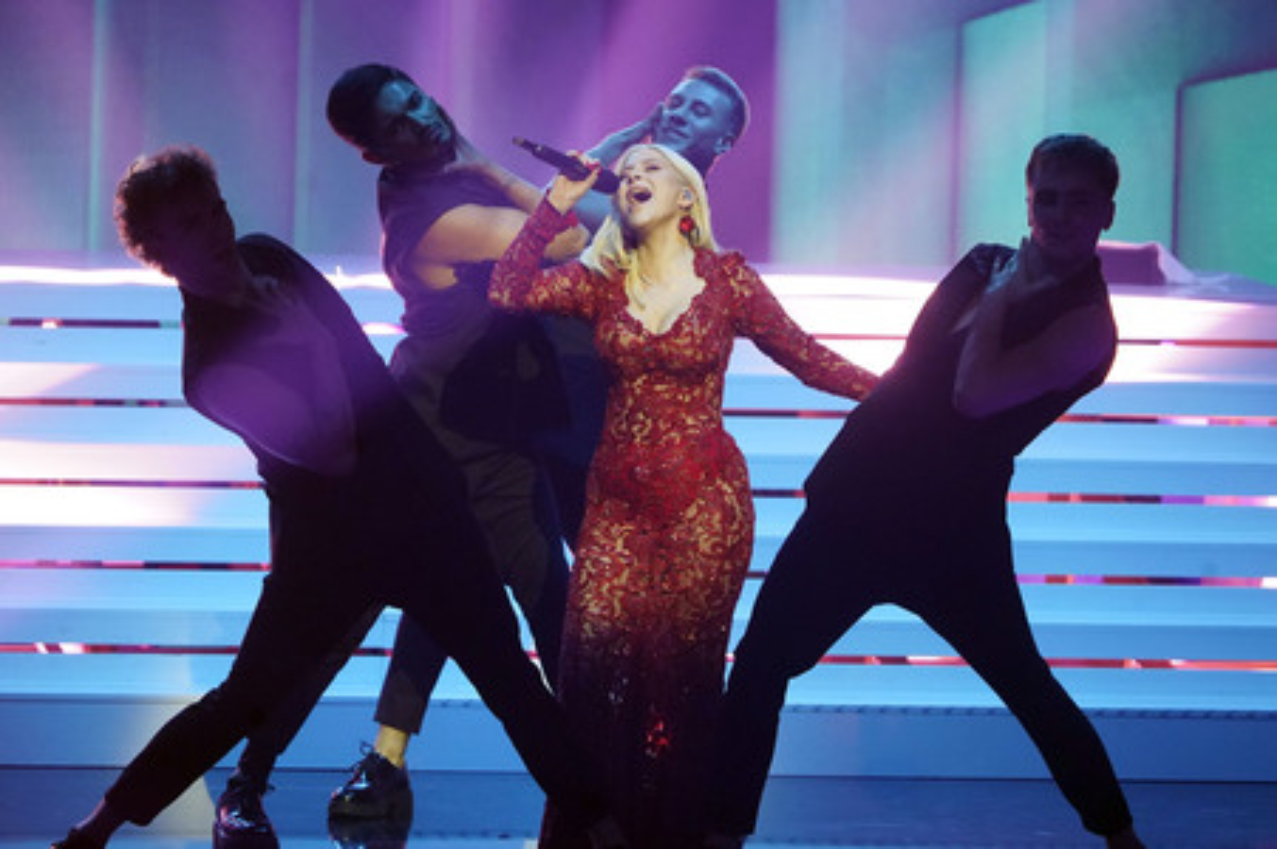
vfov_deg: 4.4
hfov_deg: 6.6
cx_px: 638
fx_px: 11059
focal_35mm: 312
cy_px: 424
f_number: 6.3
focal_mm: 312
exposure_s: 1/250
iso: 6400
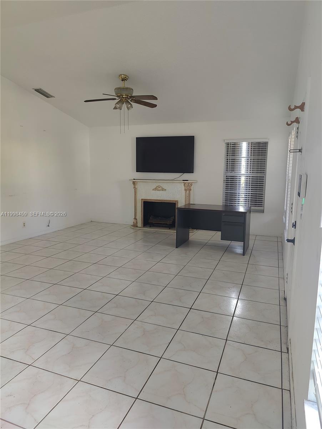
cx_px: 161
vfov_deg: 73.9
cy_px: 214
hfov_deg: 58.9
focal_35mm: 23
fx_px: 285
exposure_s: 1/51
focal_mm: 6.06
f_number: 1.8
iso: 160
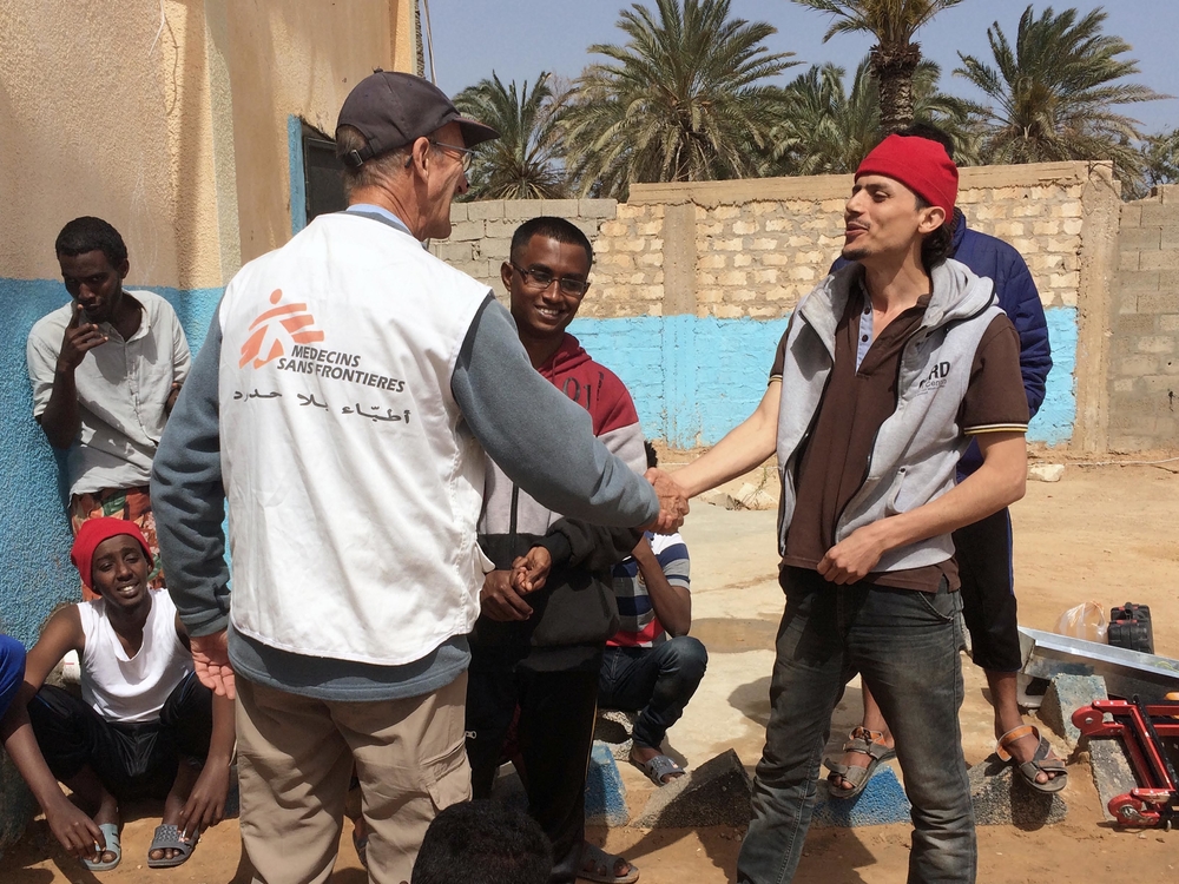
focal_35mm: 29
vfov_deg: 48.2
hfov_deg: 61.7
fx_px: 988
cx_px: 590
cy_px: 442
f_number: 2.2
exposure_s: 1/3165
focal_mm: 4.15
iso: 32
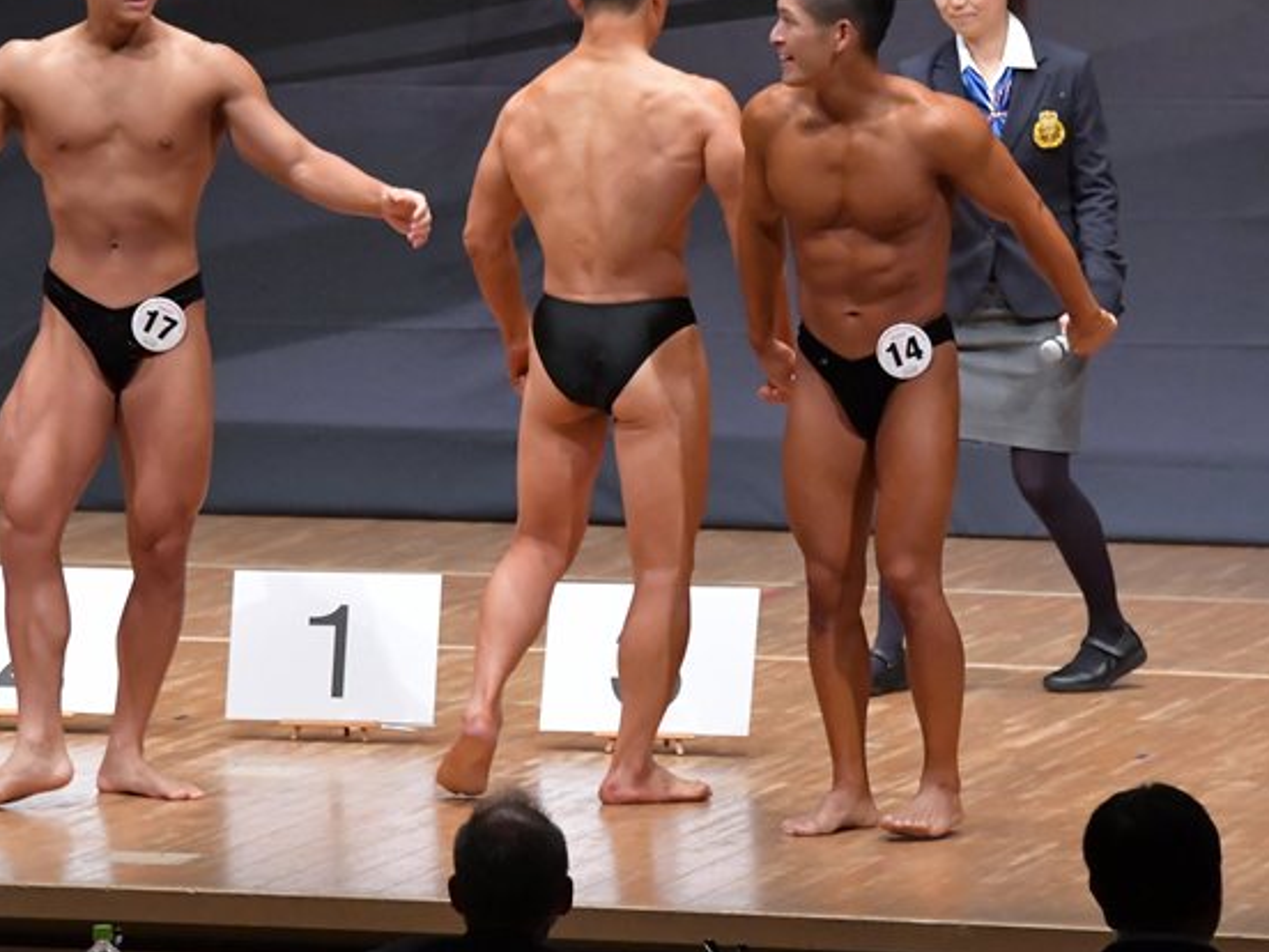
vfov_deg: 4.6
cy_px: 373
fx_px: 11878
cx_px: 518
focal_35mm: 324
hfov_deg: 6.1
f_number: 5.6
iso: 8000
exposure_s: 1/400
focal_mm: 160
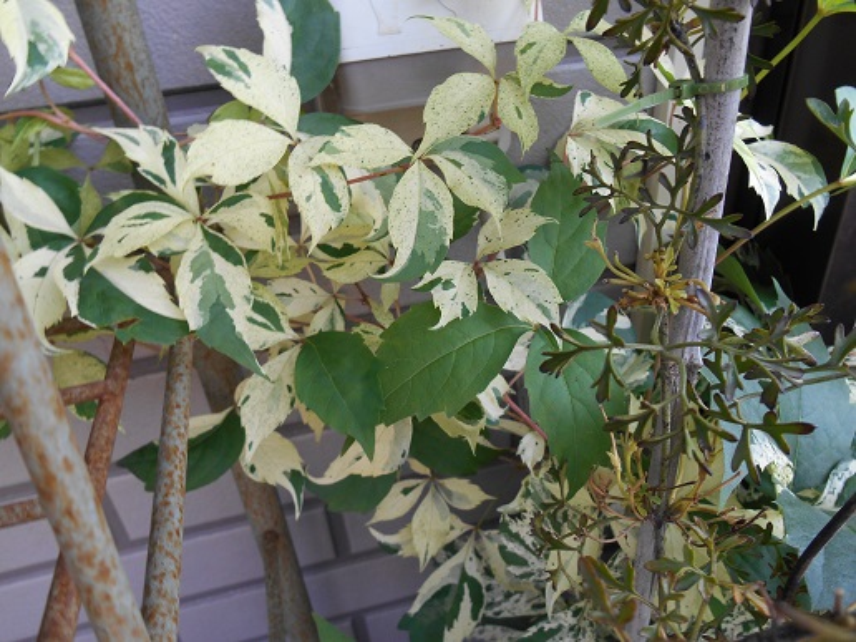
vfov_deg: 53.1
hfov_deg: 67.3
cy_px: 321
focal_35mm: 26
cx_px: 428
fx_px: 643
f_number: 3.4
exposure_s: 1/30
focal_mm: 4.7
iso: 80
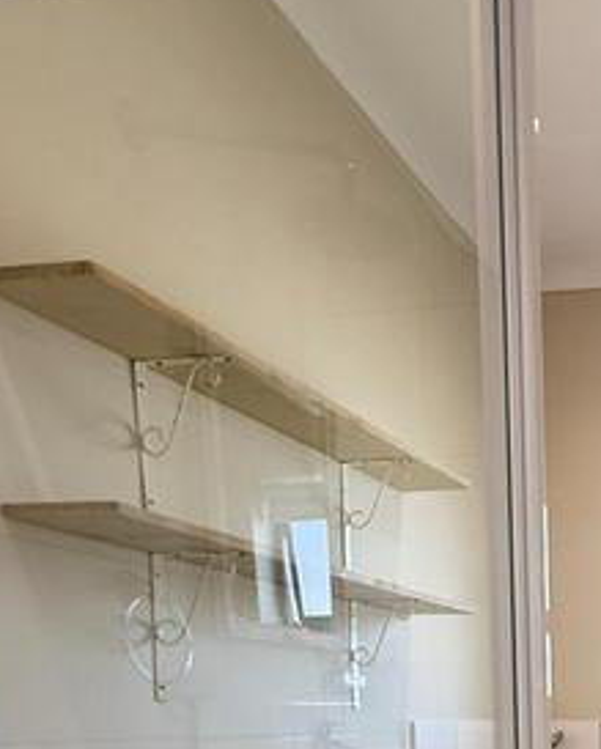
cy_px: 859
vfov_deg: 37.0
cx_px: 711
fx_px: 888
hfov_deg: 31.6
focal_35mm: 40
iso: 320
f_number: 2.2
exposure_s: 1/99
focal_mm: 2.22
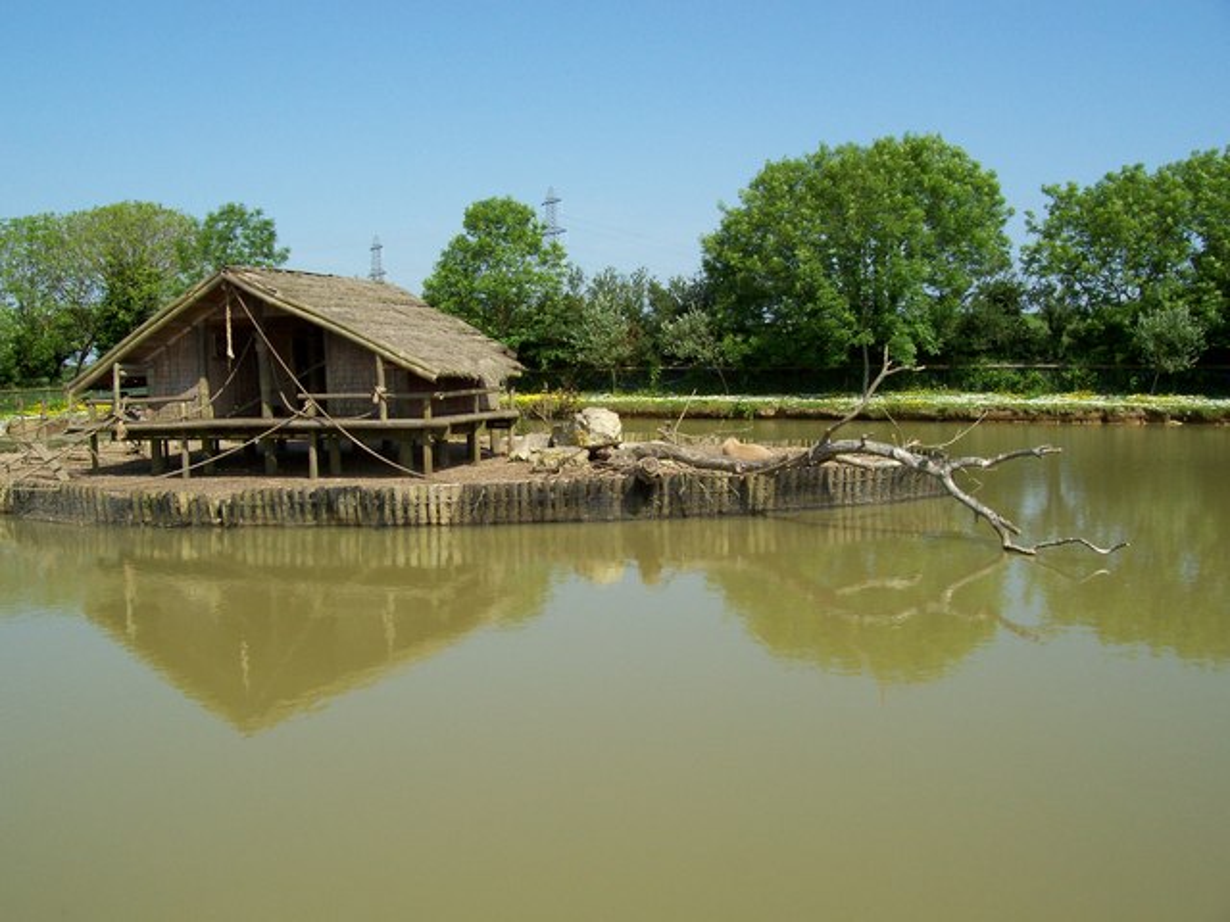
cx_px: 615
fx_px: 1208
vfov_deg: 41.8
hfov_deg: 54.0
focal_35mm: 34
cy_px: 461
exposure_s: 1/488
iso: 80
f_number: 5.1
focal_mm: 5.6
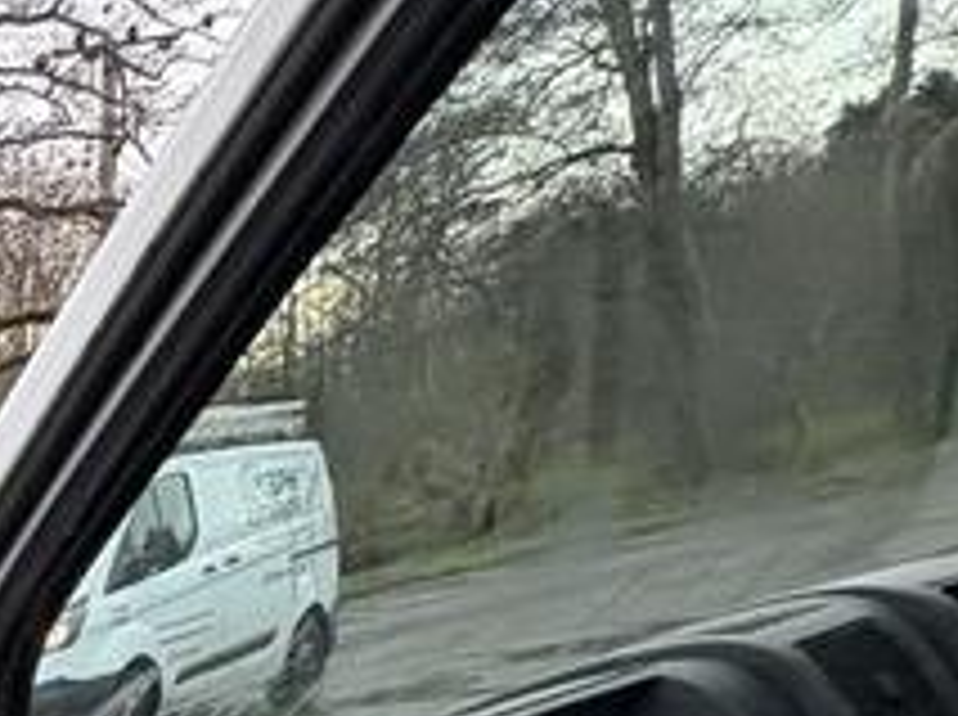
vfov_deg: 20.3
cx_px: -900
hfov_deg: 19.8
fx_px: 1630
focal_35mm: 59
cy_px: 1148
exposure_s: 1/99
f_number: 2.2
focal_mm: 2.22
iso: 64
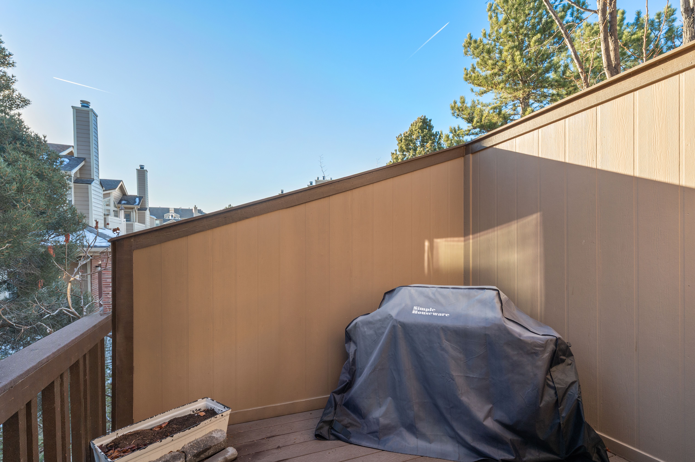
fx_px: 309
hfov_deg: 96.8
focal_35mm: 16
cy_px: 231
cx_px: 348
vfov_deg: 73.7
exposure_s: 1/100
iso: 400
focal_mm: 16
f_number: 8
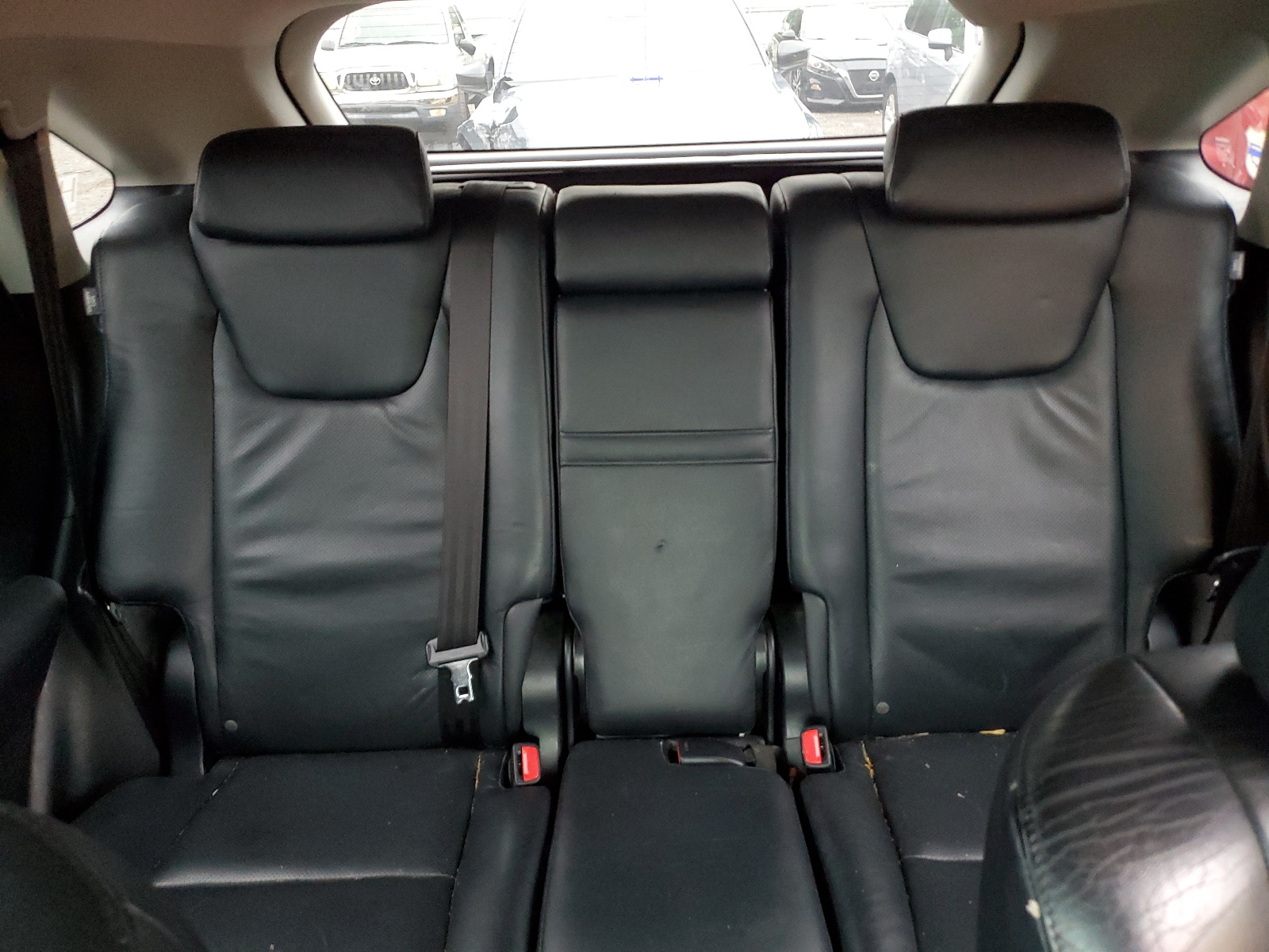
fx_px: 953
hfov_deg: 67.3
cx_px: 634
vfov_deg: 53.1
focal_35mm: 26
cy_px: 476
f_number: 1.5
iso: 407
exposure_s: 1/60.2
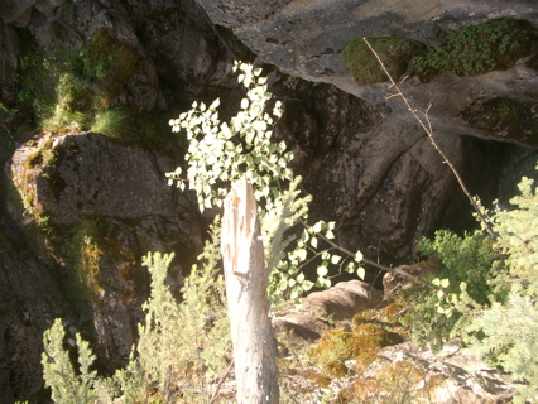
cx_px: 269
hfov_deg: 52.6
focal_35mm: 35
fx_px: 544
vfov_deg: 40.7
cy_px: 202
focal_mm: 5.8
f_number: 2.6
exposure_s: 1/640
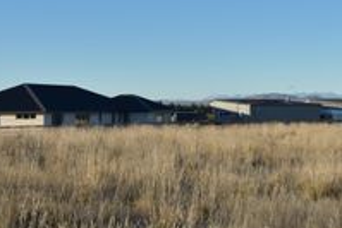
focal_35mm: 85
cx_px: 309
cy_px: 140
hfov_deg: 23.3
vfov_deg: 16.1
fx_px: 808
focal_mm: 24
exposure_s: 1/1000
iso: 200
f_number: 4.5
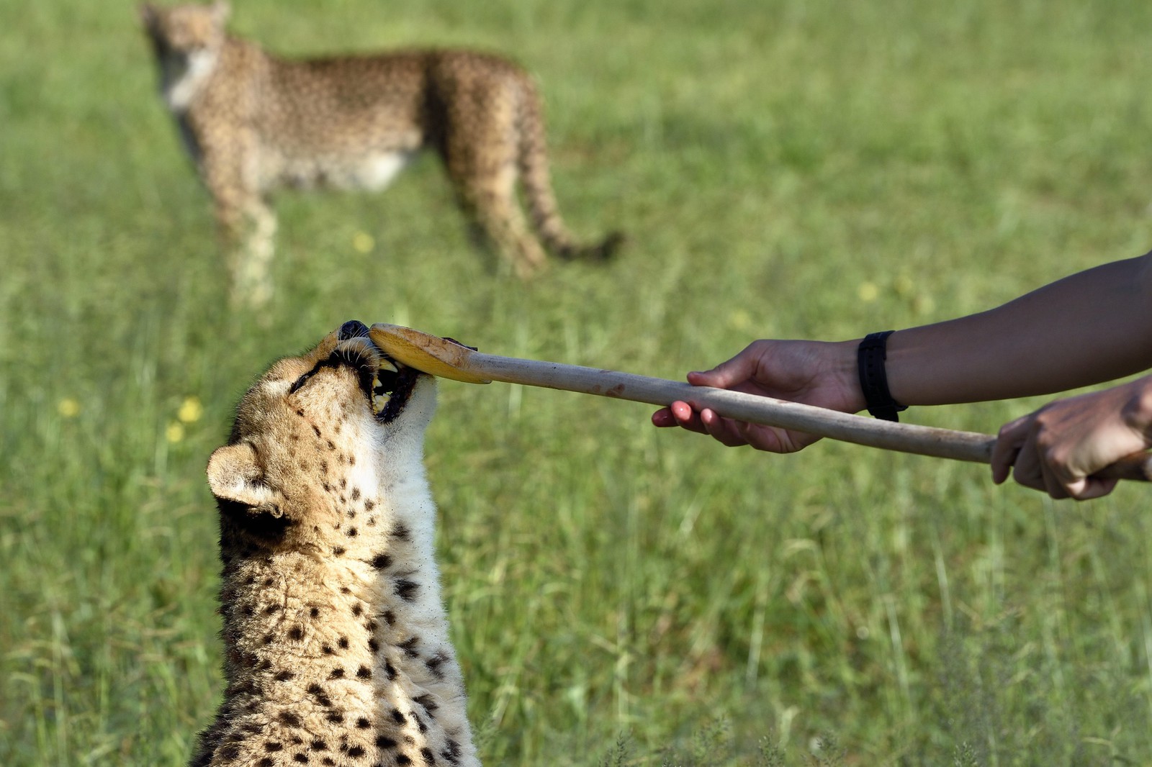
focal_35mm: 200
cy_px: 384
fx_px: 6398
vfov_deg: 6.9
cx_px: 576
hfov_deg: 10.3
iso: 400
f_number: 9
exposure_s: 1/1000
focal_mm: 200
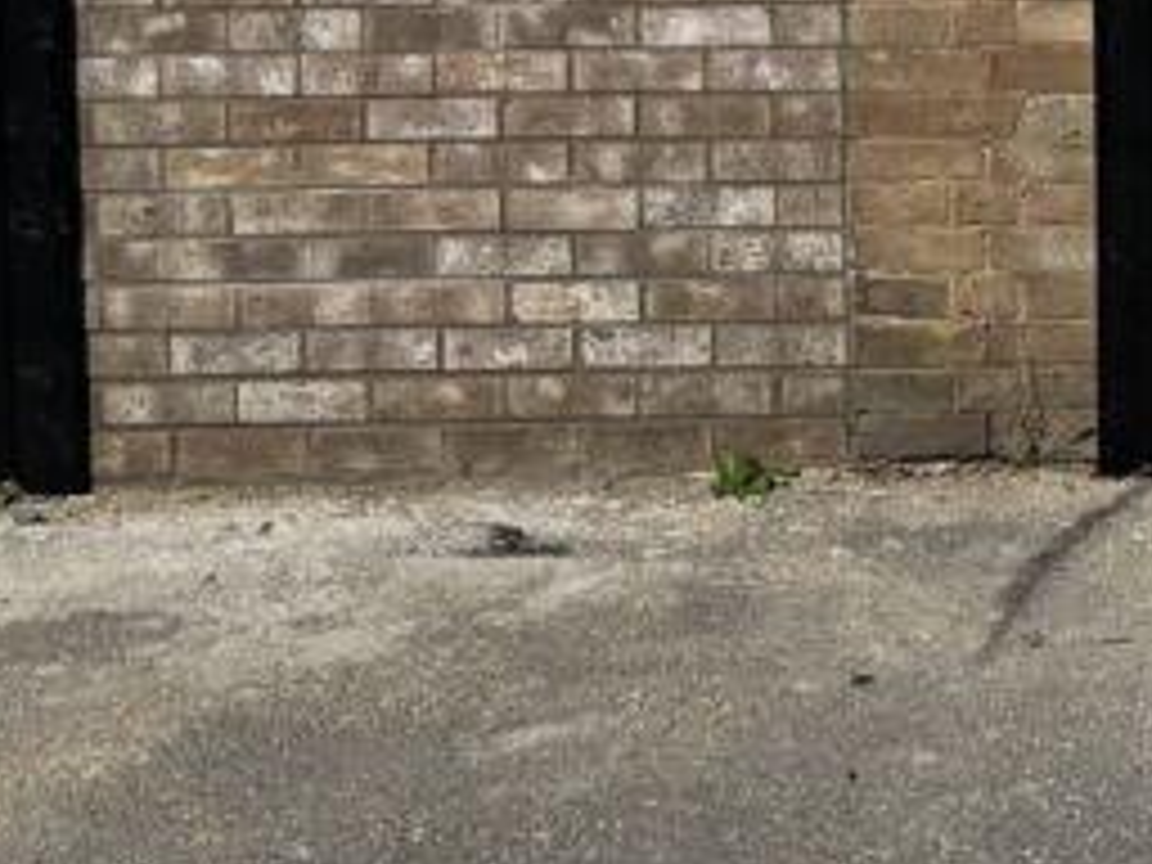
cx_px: 1053
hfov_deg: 20.0
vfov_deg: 14.8
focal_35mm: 96
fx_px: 3195
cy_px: -234
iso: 80
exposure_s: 1/5814
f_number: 1.78
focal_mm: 6.76
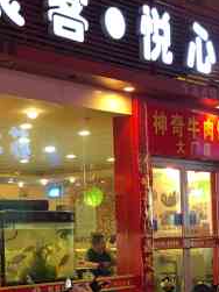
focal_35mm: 104
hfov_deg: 14.1
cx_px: 202
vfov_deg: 18.9
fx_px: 878
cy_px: 195
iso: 80
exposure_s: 1/17
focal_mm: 4
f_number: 1.8
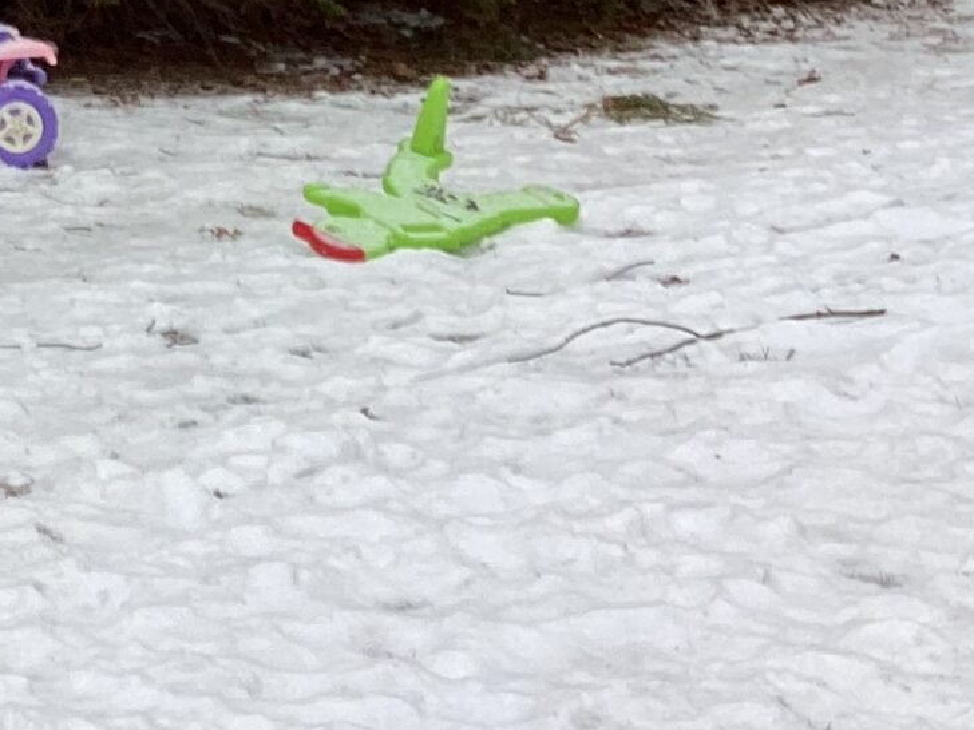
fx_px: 3067
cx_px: -439
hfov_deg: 16.6
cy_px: -357
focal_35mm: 109
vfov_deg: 12.9
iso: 25
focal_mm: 3.3
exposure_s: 1/120
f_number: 2.4
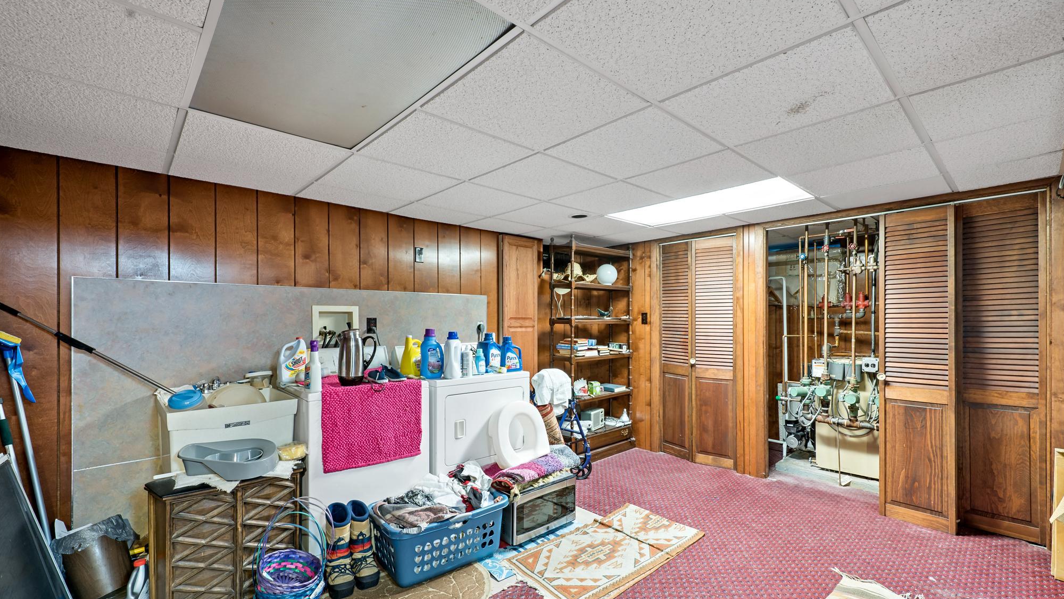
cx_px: 540
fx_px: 423
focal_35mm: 15
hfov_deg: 103.0
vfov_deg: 70.1
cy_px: 348
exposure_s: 3
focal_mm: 14
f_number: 9
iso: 320
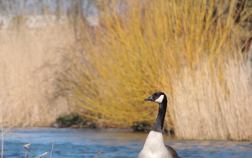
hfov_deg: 2.3
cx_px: 109
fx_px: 6278
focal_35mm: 914
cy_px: 116
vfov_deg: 1.4
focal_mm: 124.8
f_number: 5
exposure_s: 1/1000
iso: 200
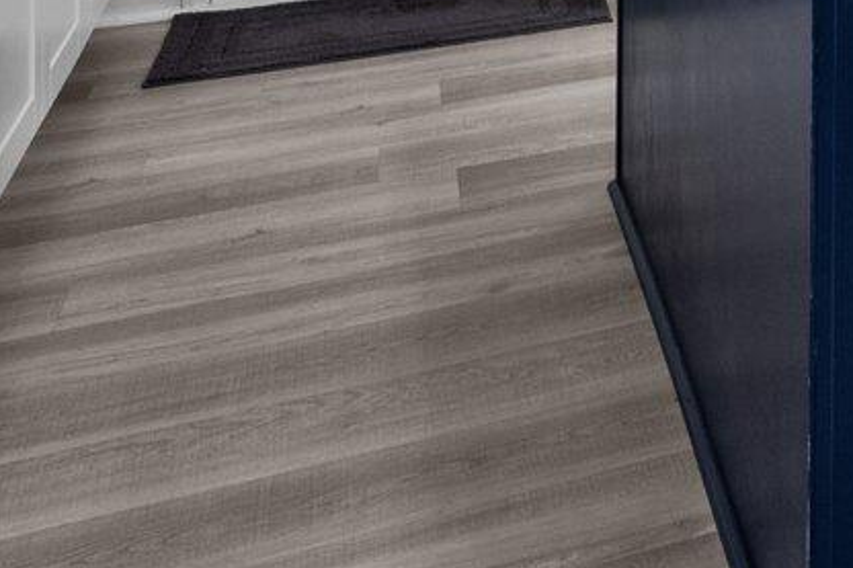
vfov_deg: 15.9
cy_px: -536
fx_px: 1634
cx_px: 1275
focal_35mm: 69
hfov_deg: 23.5
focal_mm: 14
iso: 640
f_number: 7.1
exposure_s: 1/4
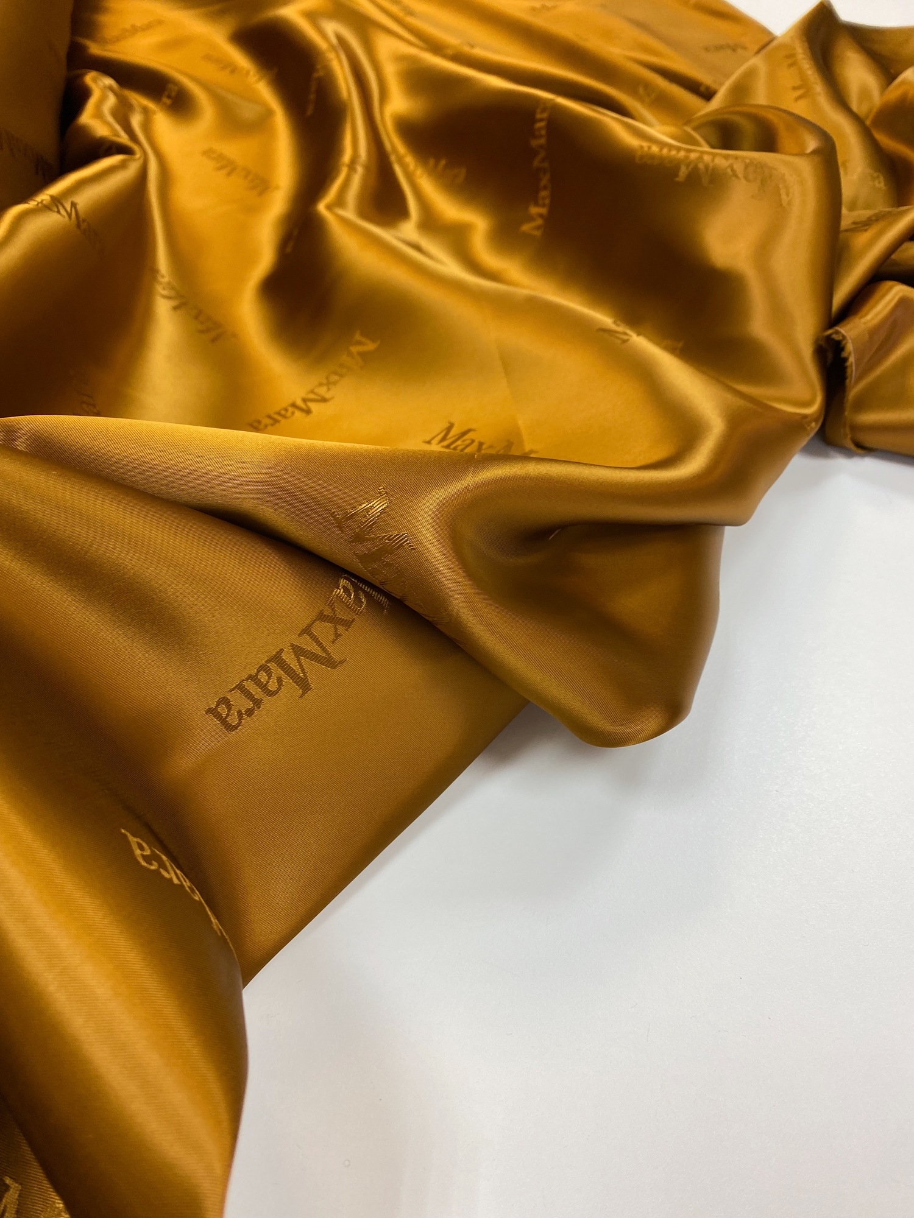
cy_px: 609
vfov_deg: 67.3
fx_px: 915
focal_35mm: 26
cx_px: 457
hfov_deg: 53.1
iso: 64
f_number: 1.8
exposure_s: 1/100
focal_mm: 4.25
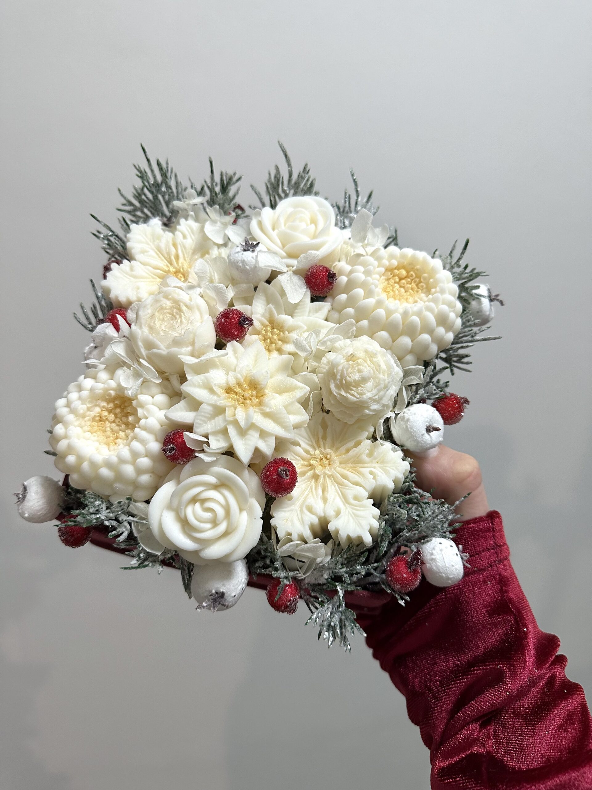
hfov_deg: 56.8
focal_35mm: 24
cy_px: 395
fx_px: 547
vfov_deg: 71.6
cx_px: 296
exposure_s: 1/91
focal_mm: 6.86
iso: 250
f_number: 1.78
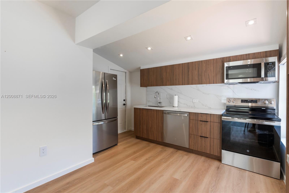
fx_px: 132
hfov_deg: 95.0
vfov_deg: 72.0
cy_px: 96
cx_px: 144
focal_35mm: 16
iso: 400
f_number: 5.6
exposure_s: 1/30
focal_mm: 11
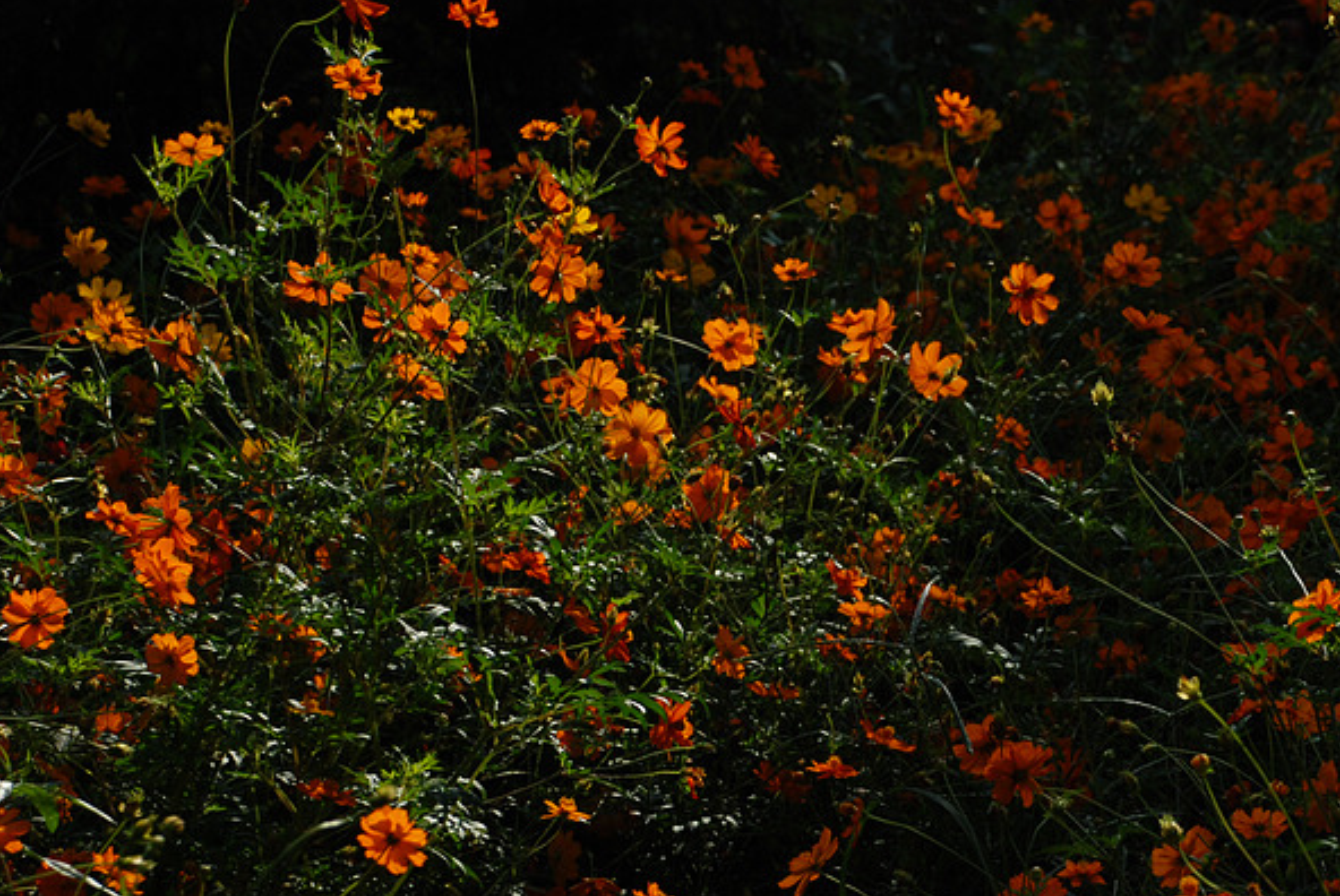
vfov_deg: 8.5
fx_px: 5999
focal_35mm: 161
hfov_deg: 12.7
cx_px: 1071
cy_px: 757
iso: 200
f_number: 5.3
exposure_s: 1/800
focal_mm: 62
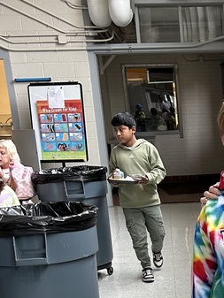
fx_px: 681
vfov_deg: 23.5
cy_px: 306
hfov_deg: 17.4
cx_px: 297
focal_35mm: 79
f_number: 1.5
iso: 80
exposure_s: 1/121
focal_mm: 5.7
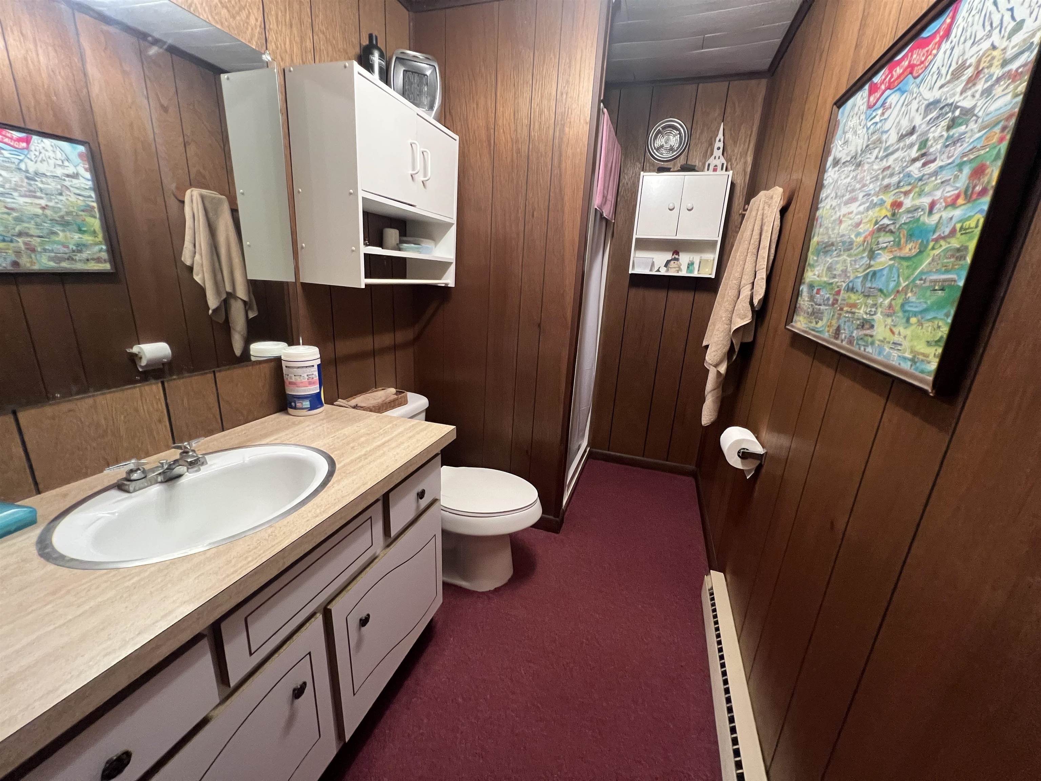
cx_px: 520
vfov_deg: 89.9
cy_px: 390
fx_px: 391
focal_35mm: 13
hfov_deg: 106.2
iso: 500
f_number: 1.8
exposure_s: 1/60
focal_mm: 1.57
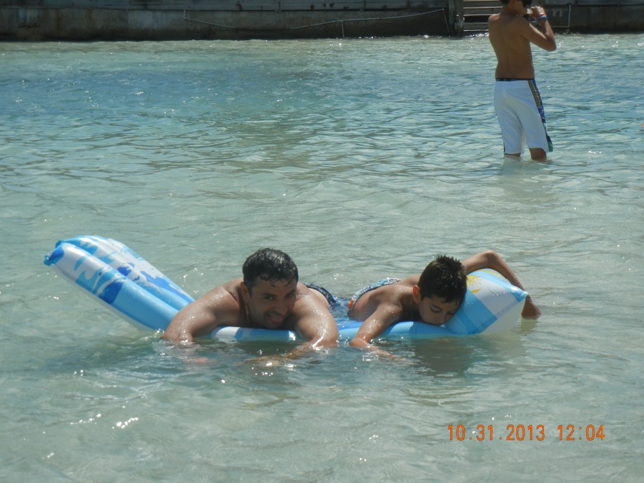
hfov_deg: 19.3
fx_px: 1898
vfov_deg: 14.5
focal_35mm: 102
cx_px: 322
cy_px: 242
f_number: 9
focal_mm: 18.3
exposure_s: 1/480
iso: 160
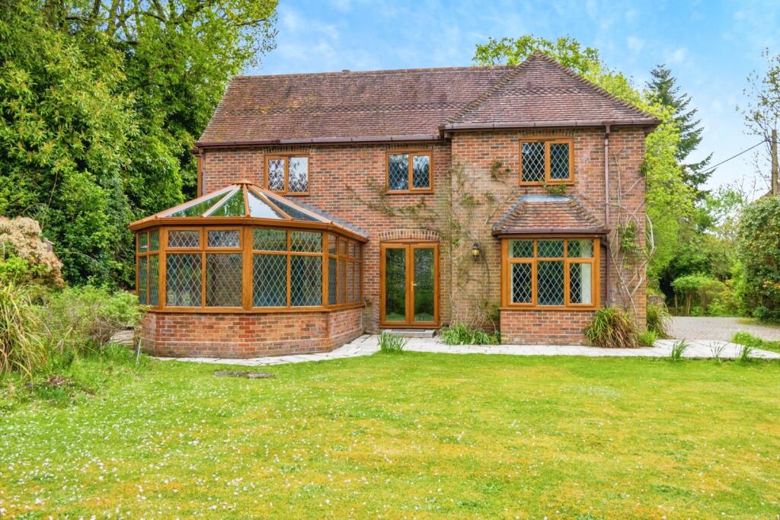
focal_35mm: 30
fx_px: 650
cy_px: 260
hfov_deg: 61.9
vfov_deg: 43.6
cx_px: 390
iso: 320
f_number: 7.1
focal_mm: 20
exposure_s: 1/160
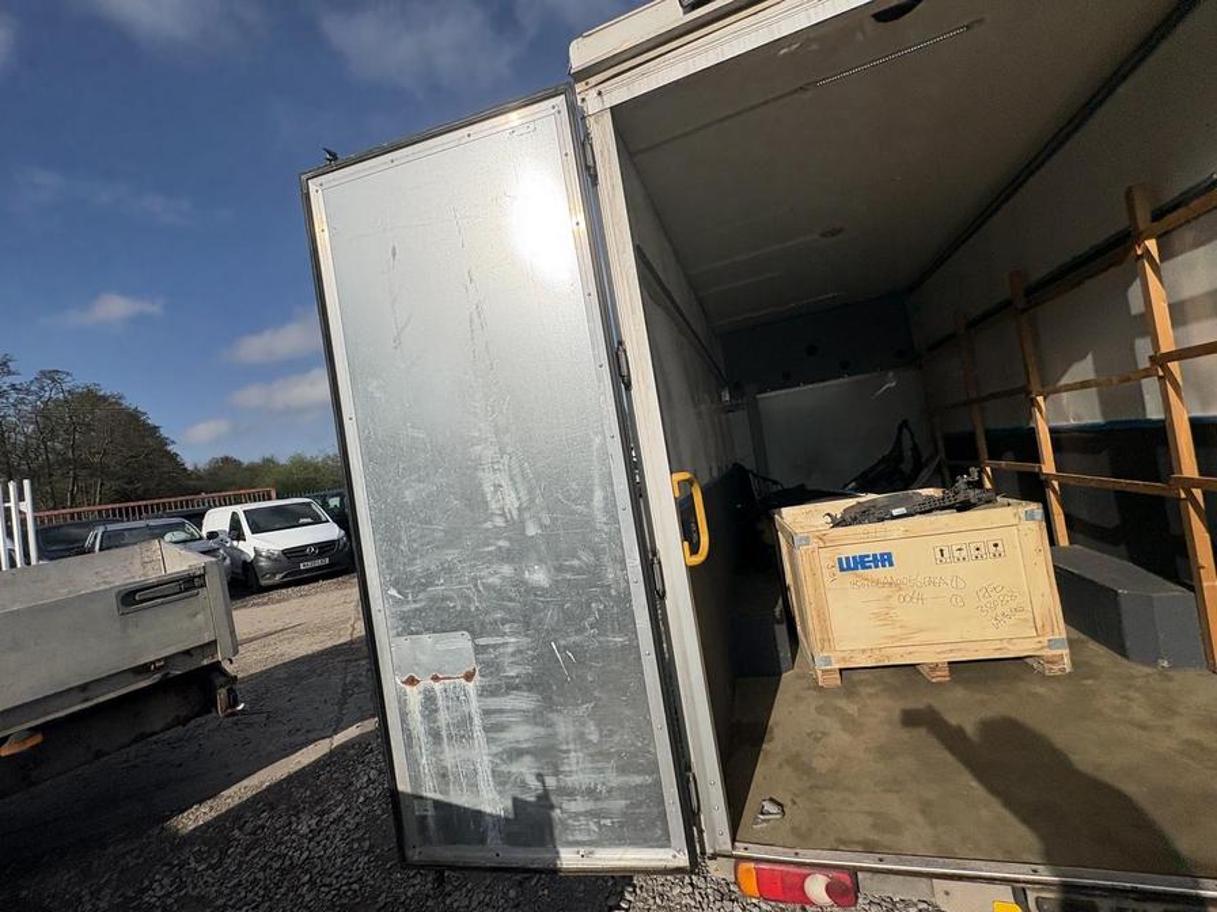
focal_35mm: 14
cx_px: 608
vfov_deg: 85.7
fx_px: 492
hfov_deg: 102.1
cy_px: 456
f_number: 2.2
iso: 50
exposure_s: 1/4630
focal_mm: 2.22
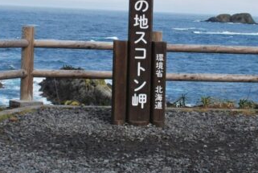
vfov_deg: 15.6
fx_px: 617
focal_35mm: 86
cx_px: 124
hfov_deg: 23.6
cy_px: 1
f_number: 8
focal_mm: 18
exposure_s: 1/250
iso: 100
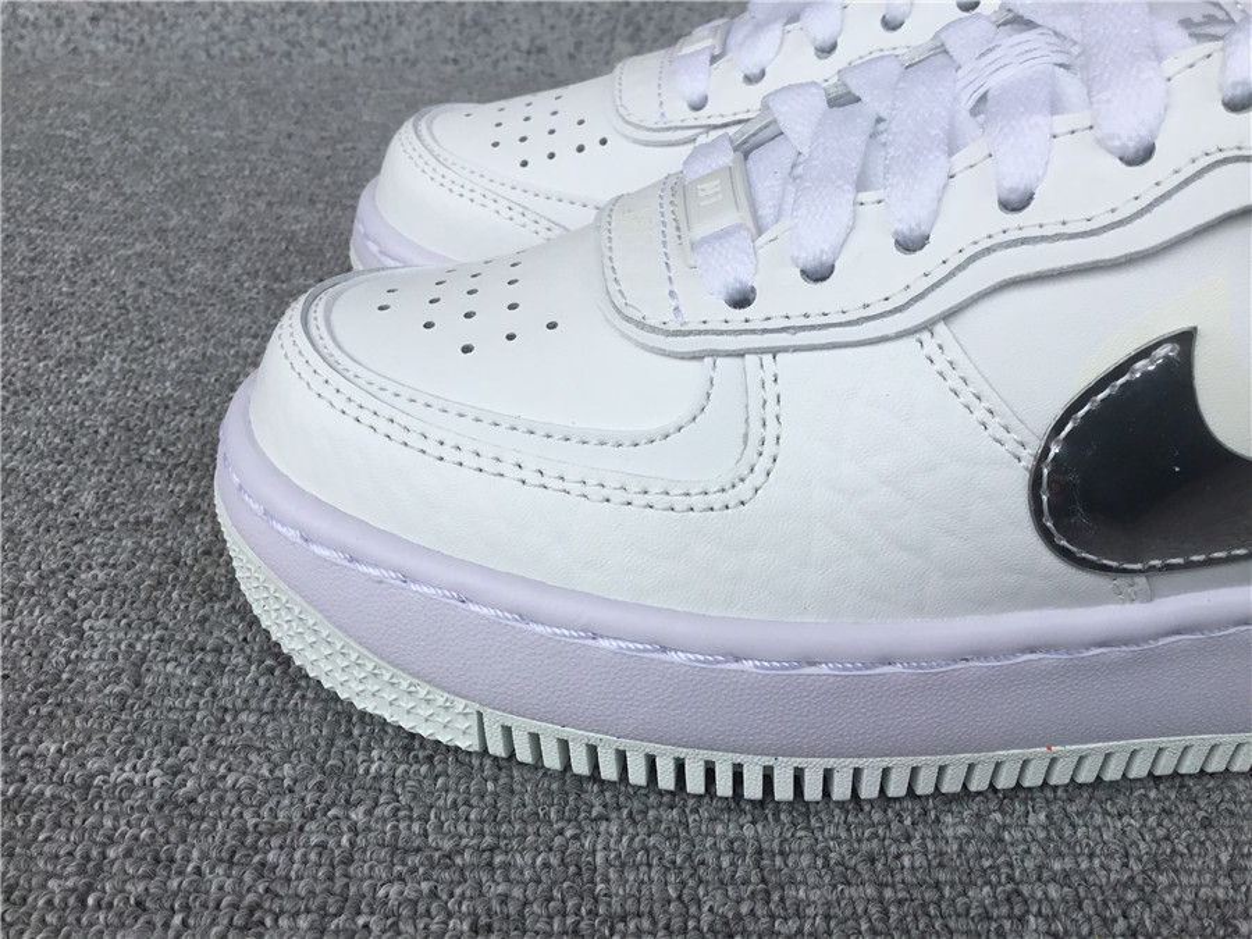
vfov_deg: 45.4
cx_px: 626
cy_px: 470
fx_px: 1121
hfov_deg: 58.4
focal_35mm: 31
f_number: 2.4
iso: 25
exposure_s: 1/390
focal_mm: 3.3
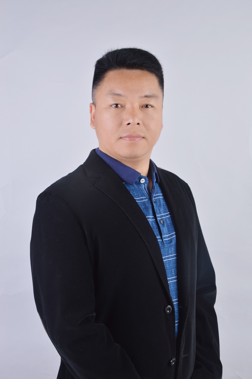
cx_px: 126
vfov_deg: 33.4
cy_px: 190
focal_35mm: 60
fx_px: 631
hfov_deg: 22.6
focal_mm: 40
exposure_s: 1/125
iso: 100
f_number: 11
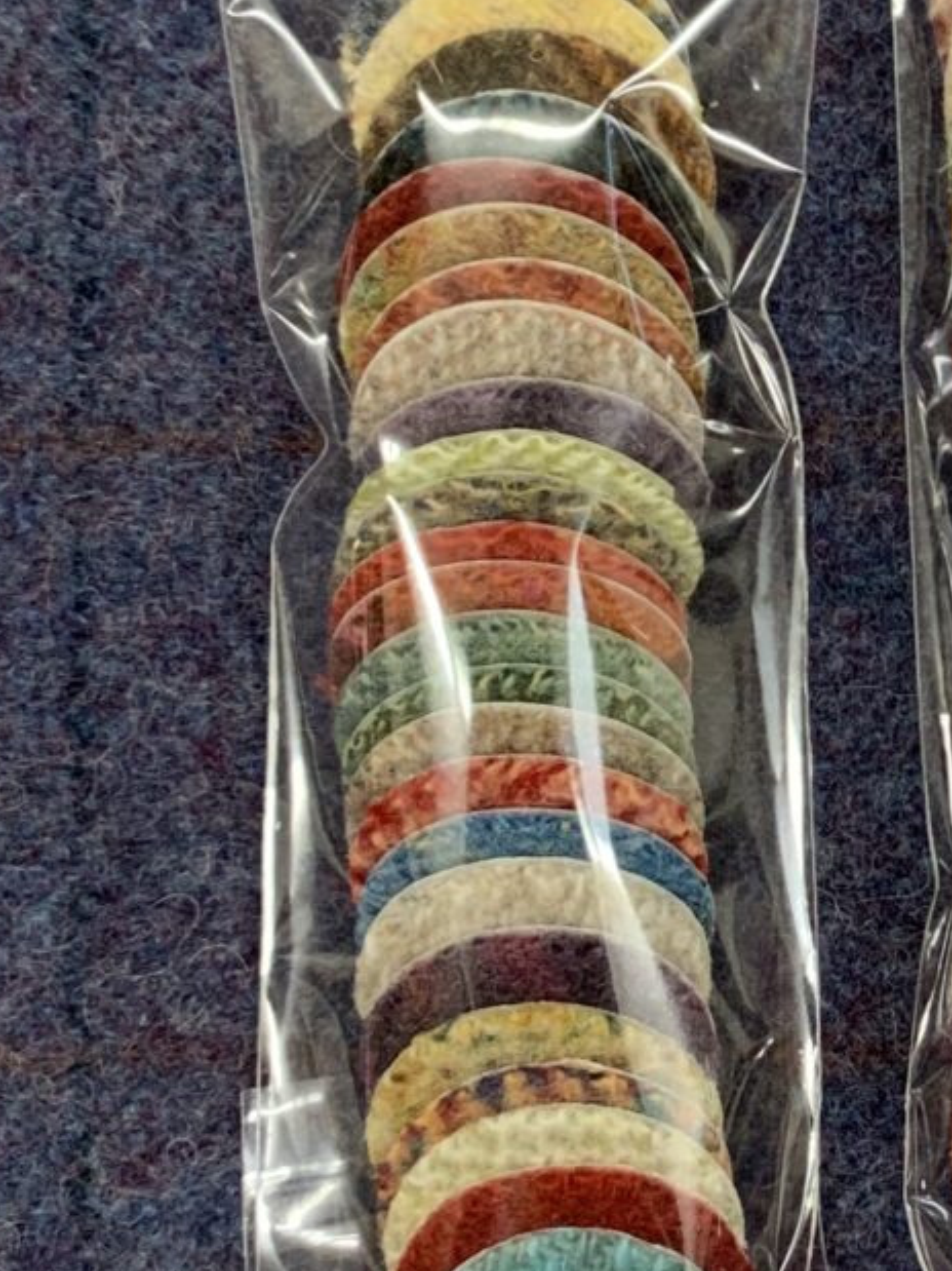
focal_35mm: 86
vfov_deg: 22.3
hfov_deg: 15.9
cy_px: 148
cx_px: 1385
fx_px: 3155
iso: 200
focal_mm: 4.25
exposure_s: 1/60
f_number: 1.8
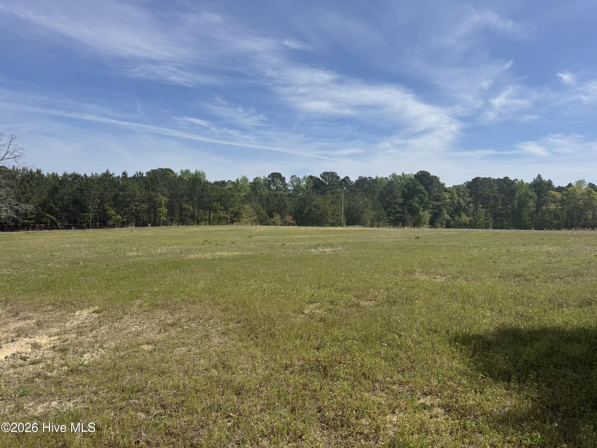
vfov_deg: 56.8
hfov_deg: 71.6
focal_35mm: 24
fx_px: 414
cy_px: 224
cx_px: 298
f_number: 1.78
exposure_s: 1/6410
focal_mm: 6.76
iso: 80
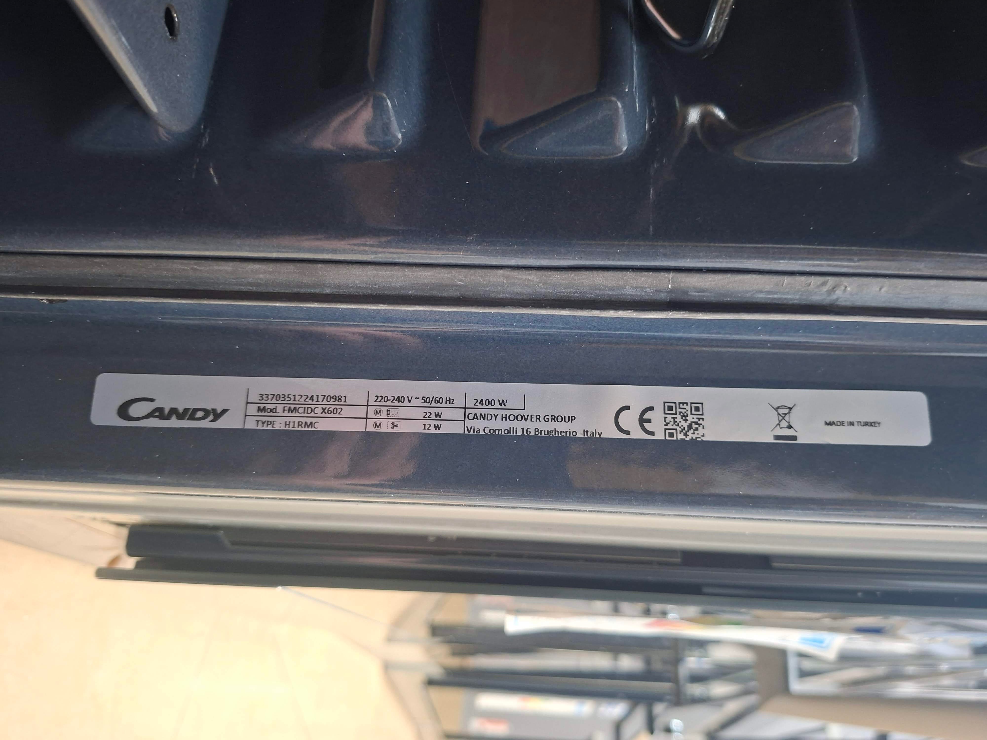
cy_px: 370
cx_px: 494
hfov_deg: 73.9
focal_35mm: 23
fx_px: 656
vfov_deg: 58.9
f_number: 1.8
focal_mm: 5.54
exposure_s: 1/25
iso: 500
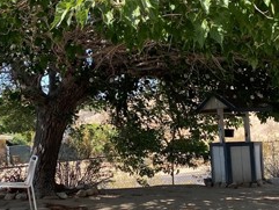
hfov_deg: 28.0
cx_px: 95
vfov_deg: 21.3
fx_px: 556
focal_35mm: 69
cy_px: 106
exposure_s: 1/738
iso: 32
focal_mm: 4.25
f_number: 1.8
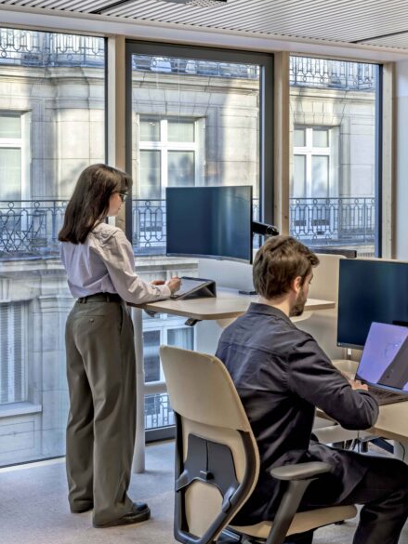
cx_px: 341
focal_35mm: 63
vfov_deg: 30.7
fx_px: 990
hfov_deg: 22.9
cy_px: 231
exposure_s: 1/3
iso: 400
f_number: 18
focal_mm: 45
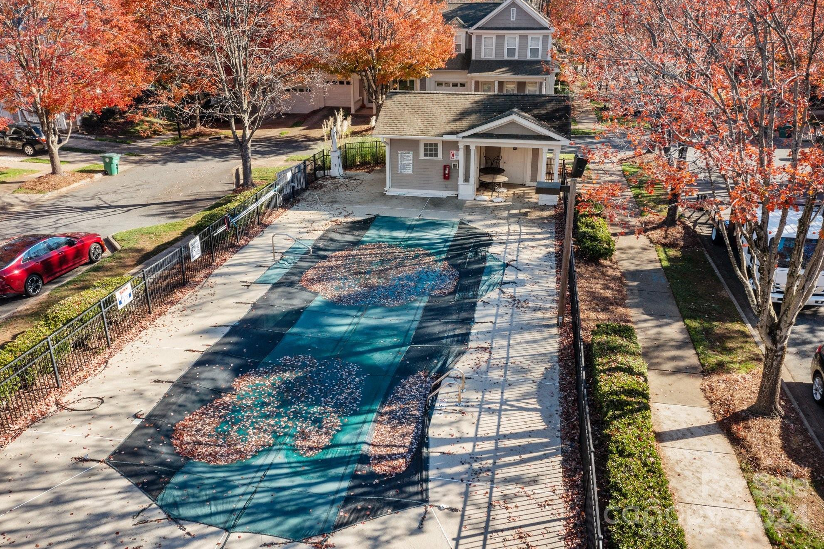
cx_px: 413
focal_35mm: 29
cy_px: 267
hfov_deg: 63.7
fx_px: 664
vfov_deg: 45.0
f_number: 5
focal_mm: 10.26
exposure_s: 1/240
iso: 100
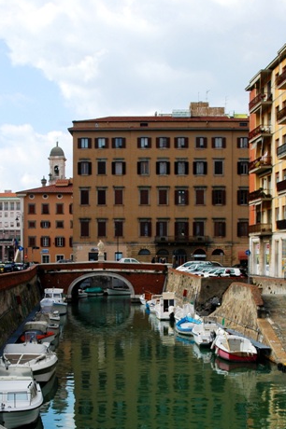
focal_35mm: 73
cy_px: 316
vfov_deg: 27.4
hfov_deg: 18.6
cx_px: 125
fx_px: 871
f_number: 13
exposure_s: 1/200
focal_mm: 28
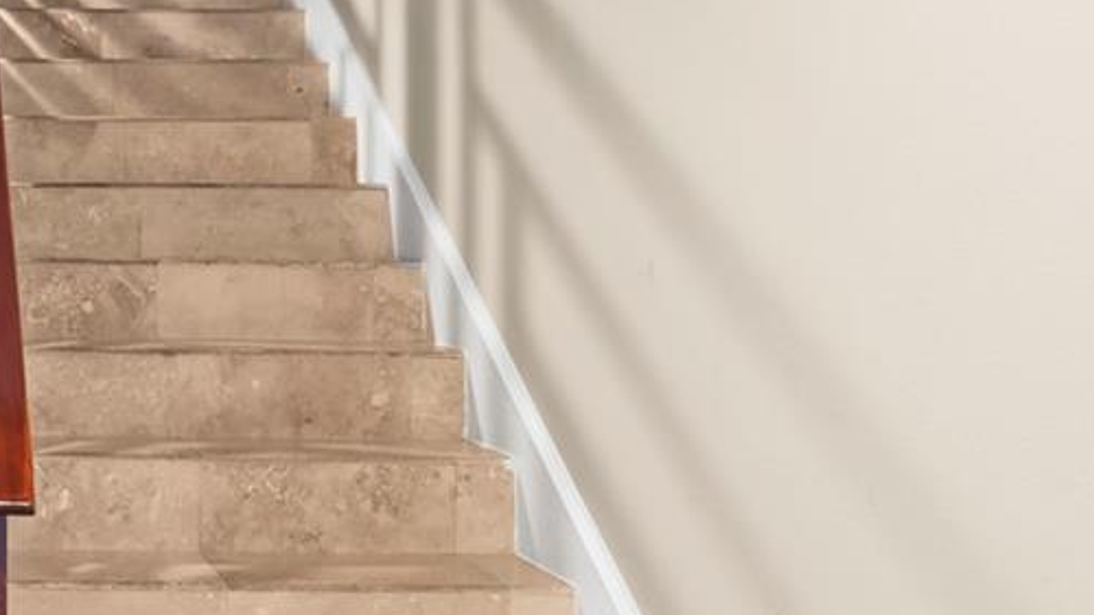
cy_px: 234
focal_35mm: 57
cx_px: -63
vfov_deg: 21.0
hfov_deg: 32.8
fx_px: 1653
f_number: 13
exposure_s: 1
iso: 2000
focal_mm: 17
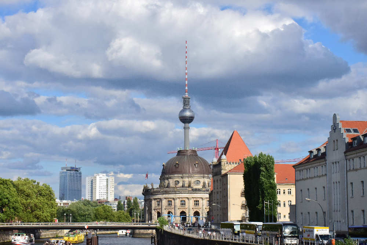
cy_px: 122
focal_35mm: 68
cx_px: 184
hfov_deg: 29.9
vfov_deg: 20.2
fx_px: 688
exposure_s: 1/1250
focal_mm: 45
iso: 1600
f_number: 18
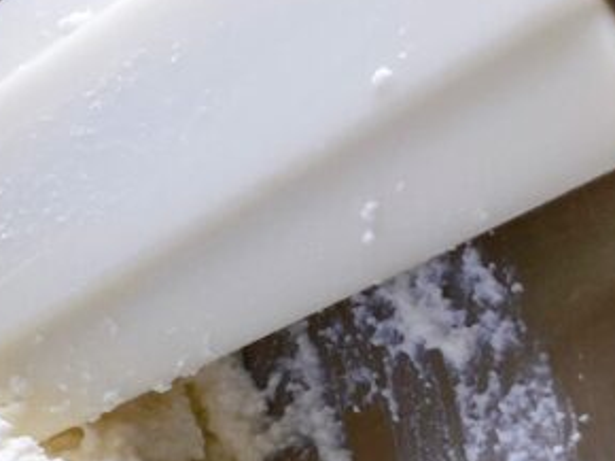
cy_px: 548
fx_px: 1757
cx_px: -439
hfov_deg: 16.9
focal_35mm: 99
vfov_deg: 14.5
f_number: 1.8
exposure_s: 1/100
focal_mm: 3.99
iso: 32
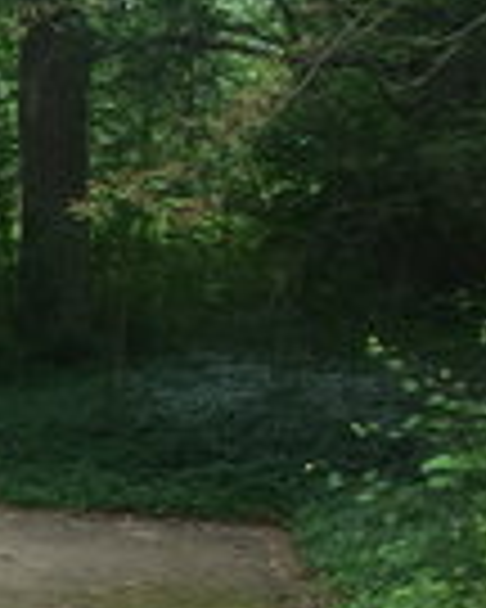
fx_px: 1816
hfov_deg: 14.2
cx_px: -252
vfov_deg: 19.0
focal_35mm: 101
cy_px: 351
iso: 32
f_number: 2.2
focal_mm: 4.15
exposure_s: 1/50
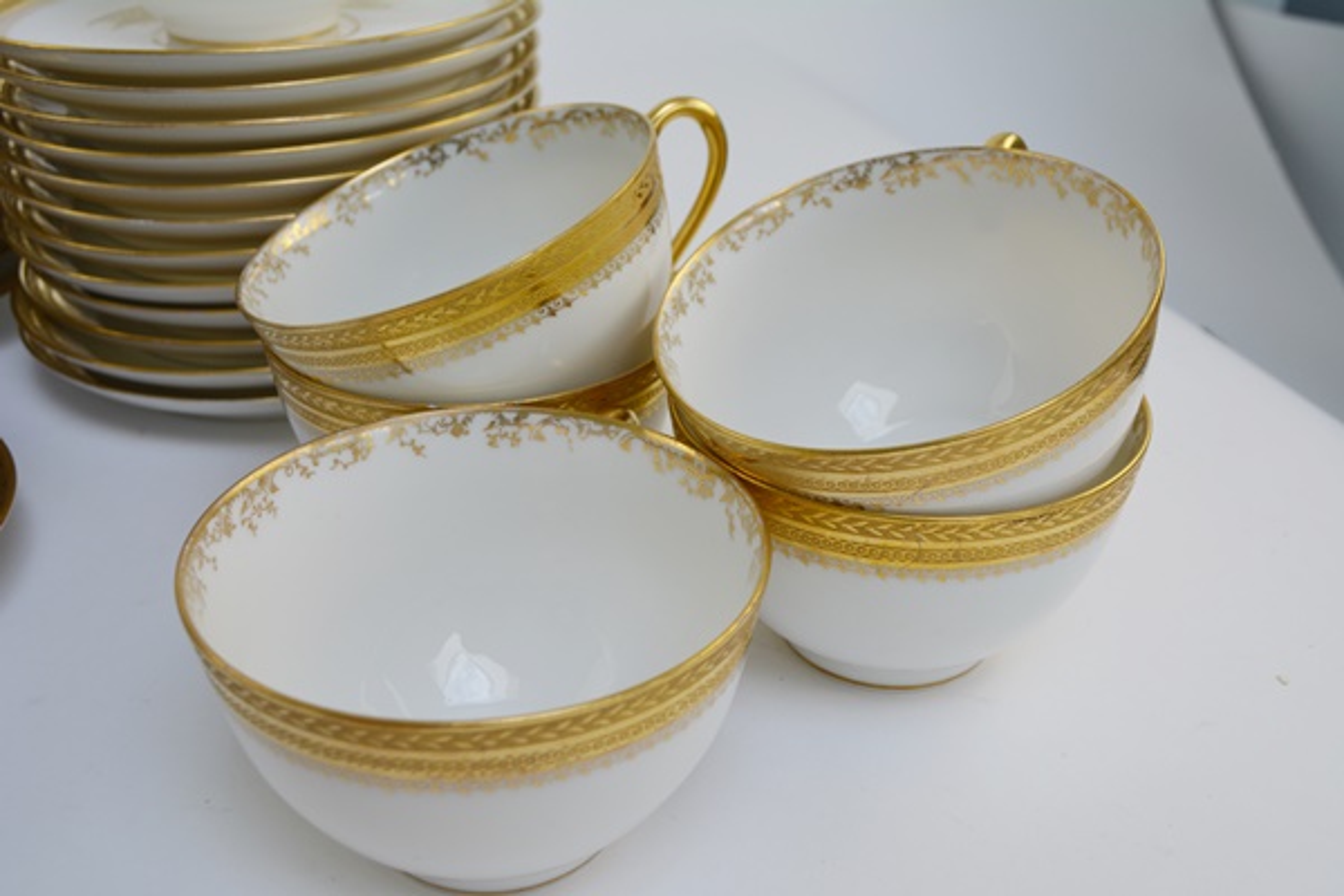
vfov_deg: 36.9
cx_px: 672
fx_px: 1344
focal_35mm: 36
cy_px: 448
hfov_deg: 53.1
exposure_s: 1/200
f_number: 7.1
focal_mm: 24
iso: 200
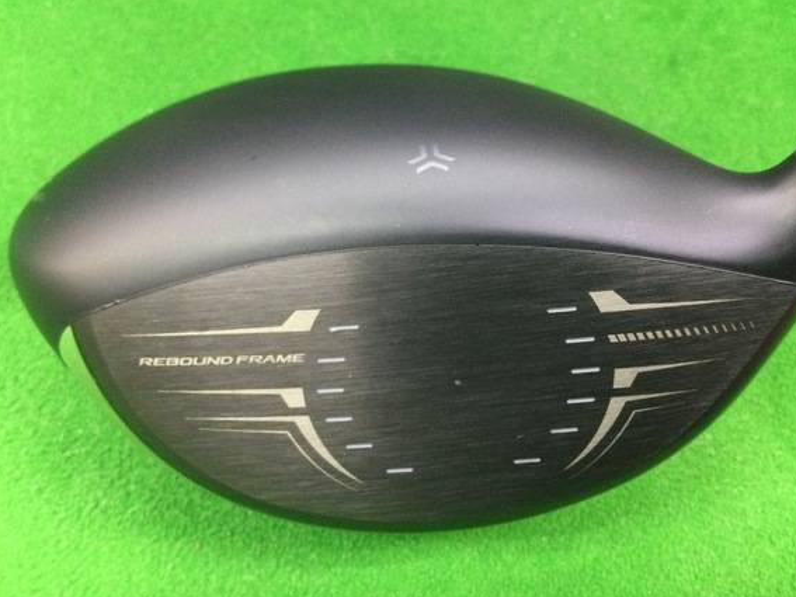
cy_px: 288
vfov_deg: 40.7
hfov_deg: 52.6
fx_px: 805
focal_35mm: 35
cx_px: 400
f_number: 2.4
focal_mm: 3.3
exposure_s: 1/17
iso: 200
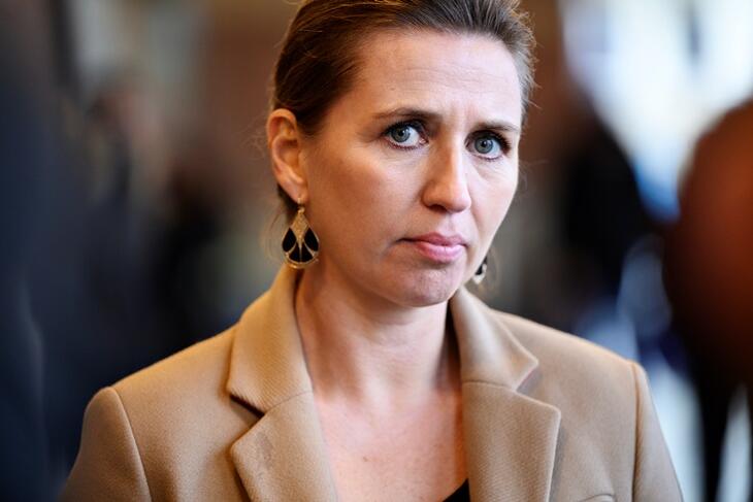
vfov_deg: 6.9
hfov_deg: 10.3
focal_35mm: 200
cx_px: 376
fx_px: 4184
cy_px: 251
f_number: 2.8
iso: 1000
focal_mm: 200
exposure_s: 1/100
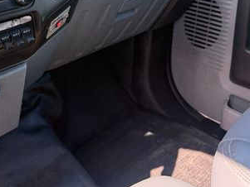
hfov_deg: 36.4
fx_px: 368
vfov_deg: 27.3
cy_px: 10
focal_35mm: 51
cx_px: 57
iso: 100
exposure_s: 1/308
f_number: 1.78
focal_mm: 6.76
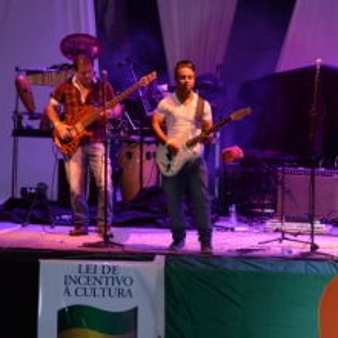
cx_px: 186
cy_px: 187
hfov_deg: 5.0
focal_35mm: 347
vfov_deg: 5.0
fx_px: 3833
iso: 1250
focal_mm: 200
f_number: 5.6
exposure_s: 1/125
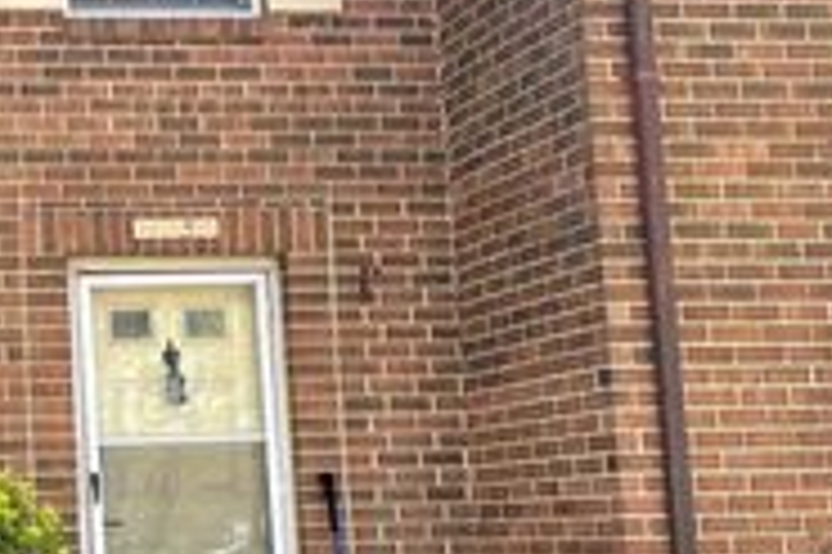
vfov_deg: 18.6
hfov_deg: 25.3
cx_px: -135
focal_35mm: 73
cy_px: 345
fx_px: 1686
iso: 32
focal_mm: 4.2
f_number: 1.6
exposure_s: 1/213
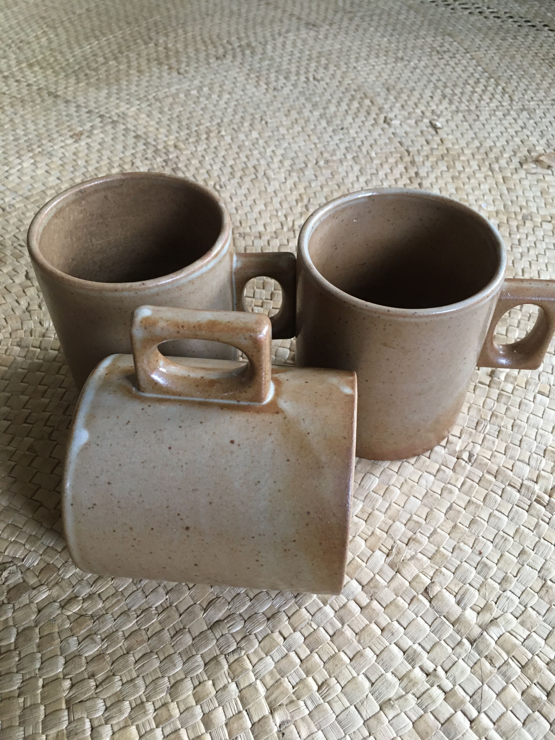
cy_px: 370
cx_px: 278
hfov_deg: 48.2
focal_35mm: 29
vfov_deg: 61.7
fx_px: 620
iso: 160
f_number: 2.2
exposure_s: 1/33
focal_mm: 4.15
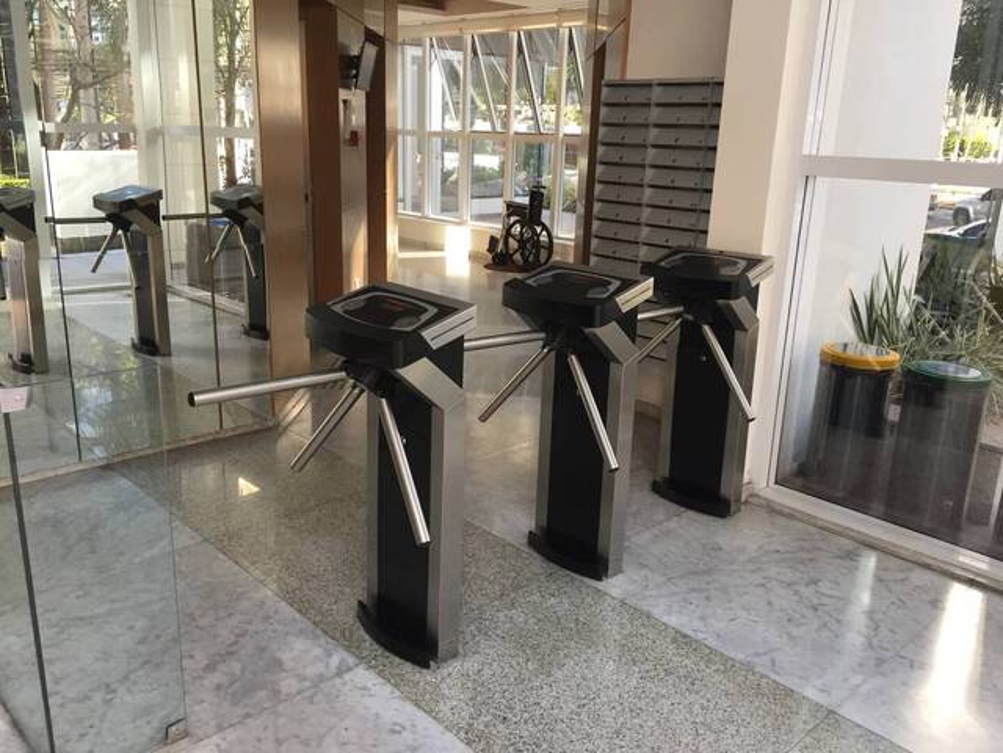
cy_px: 376
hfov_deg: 61.7
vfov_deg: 48.2
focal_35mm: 29
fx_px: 840
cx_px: 502
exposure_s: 1/30
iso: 40
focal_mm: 4.15
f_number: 2.2
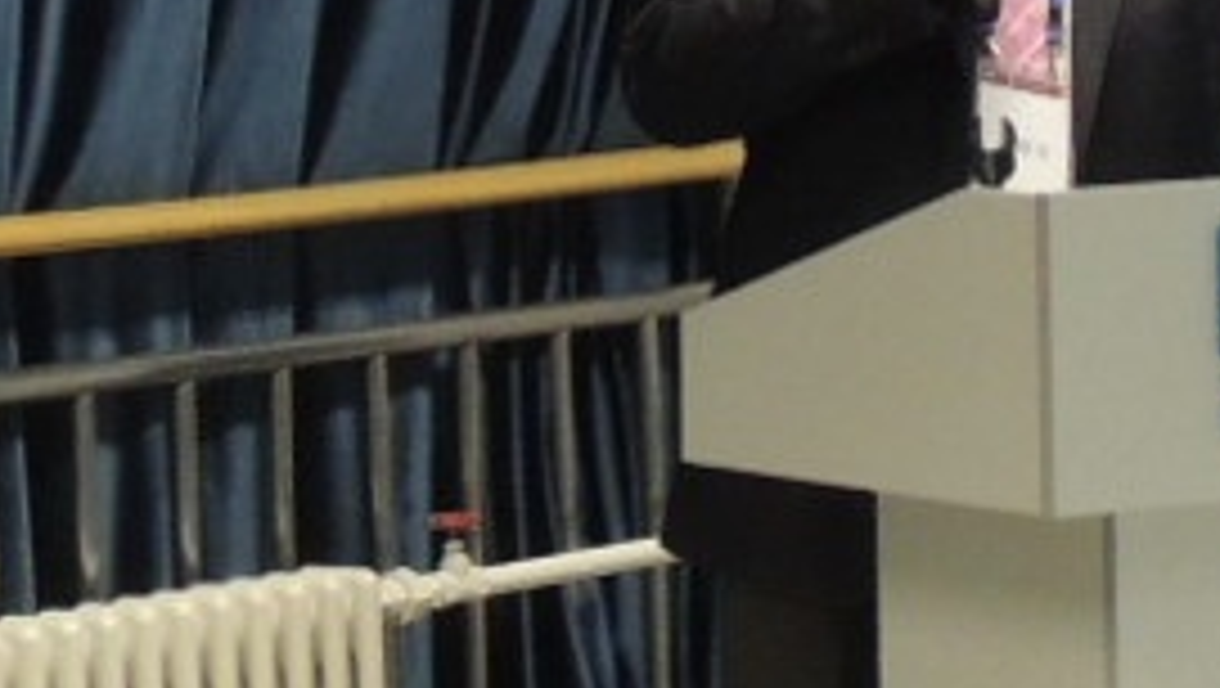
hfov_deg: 9.5
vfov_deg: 5.4
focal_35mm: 225
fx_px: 7285
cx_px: 1215
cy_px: -274
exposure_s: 1/25
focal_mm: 6.2
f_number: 3.3
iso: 400
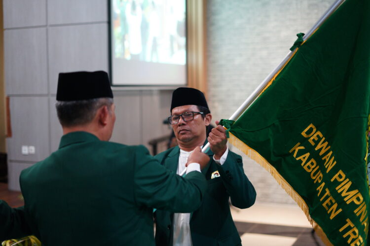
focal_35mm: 50
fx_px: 514
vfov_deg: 27.0
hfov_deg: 39.6
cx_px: 185
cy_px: 123
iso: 1250
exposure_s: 1/100
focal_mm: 50
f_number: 1.8
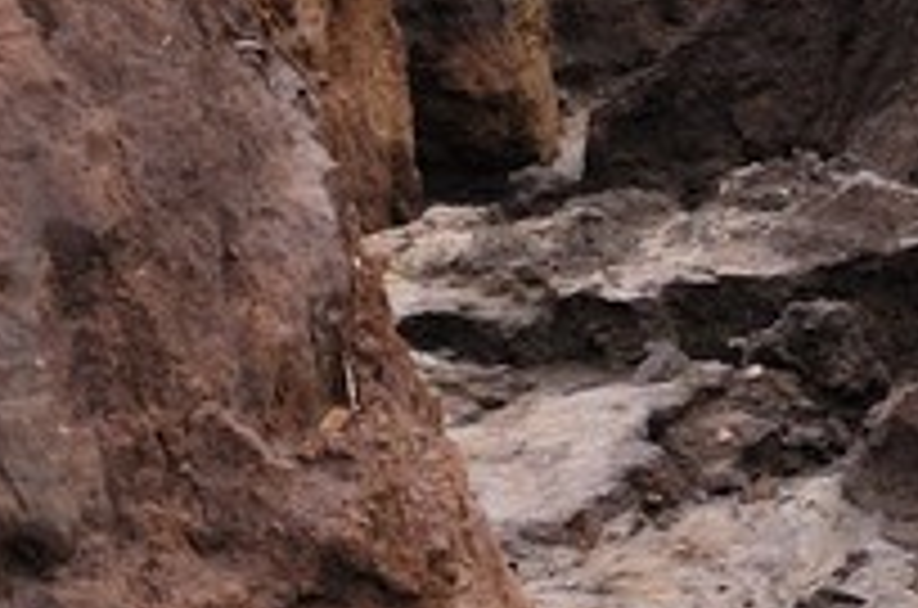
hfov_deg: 5.6
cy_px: -1189
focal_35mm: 330
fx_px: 8395
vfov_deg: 4.0
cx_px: 3384
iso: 100
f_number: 4.8
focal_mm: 28
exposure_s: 1/100
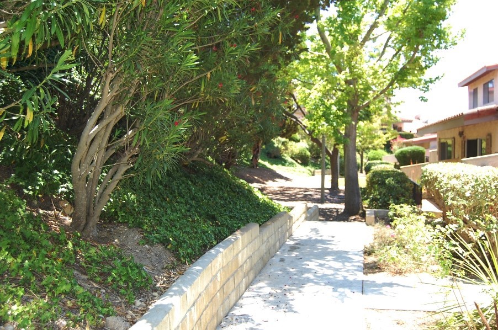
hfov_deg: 53.2
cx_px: 249
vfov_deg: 36.7
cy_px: 165
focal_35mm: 36
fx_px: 497
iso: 400
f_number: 4.5
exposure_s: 1/500
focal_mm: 24
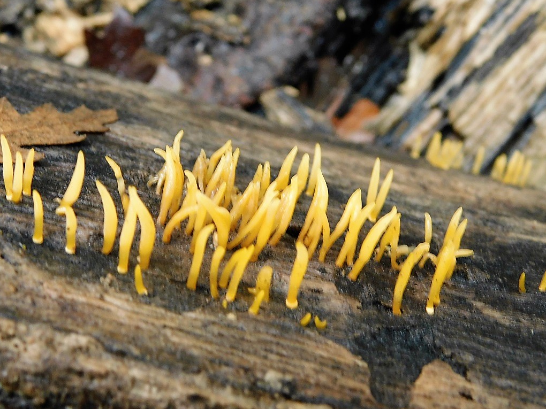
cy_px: 209
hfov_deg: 28.2
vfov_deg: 21.3
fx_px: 1088
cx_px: 281
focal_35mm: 69
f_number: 4.2
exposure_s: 1/20
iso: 400
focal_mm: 11.7
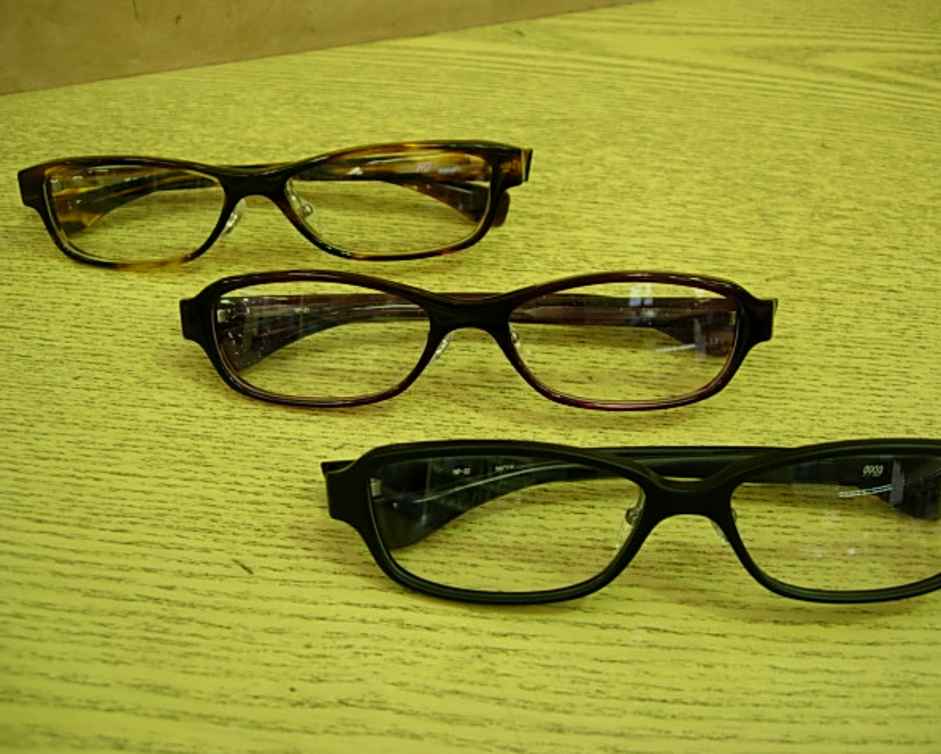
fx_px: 1115
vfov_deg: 37.4
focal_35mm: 40
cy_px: 375
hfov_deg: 45.8
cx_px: 498
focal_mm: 7.8
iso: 68
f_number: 2.8
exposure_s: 1/32
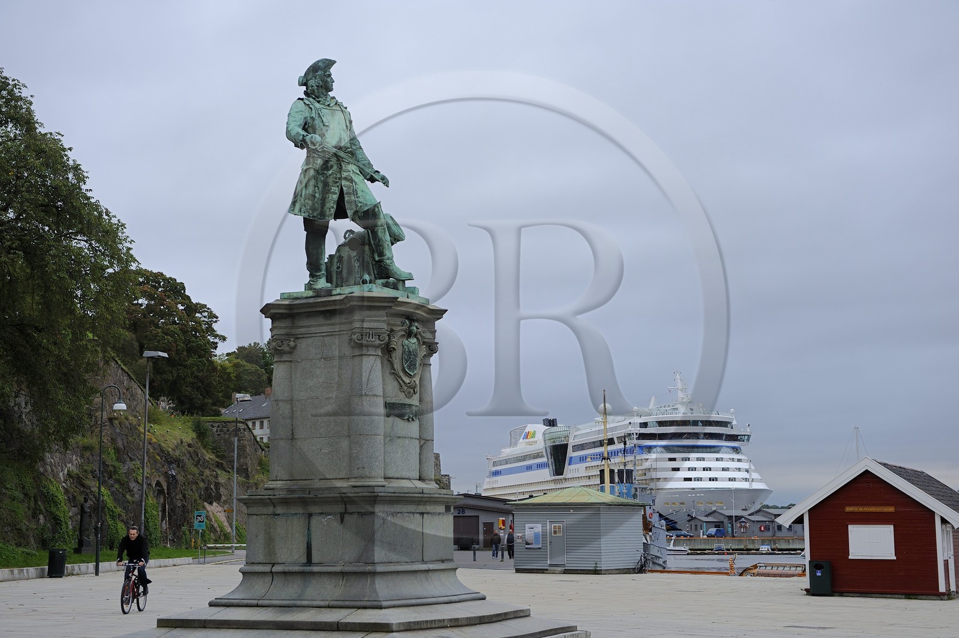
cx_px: 480
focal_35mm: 56
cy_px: 319
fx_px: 1491
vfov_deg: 24.2
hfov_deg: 35.7
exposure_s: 1/160
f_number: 5
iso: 400
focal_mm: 56
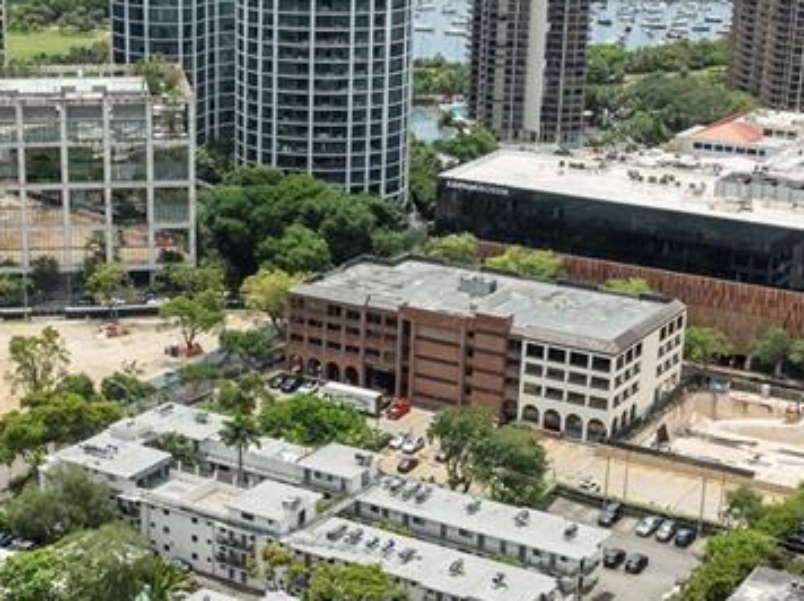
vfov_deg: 21.2
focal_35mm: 69
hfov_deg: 27.8
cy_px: 409
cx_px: 207
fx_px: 1600
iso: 100
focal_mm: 12.29
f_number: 3.5
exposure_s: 1/30
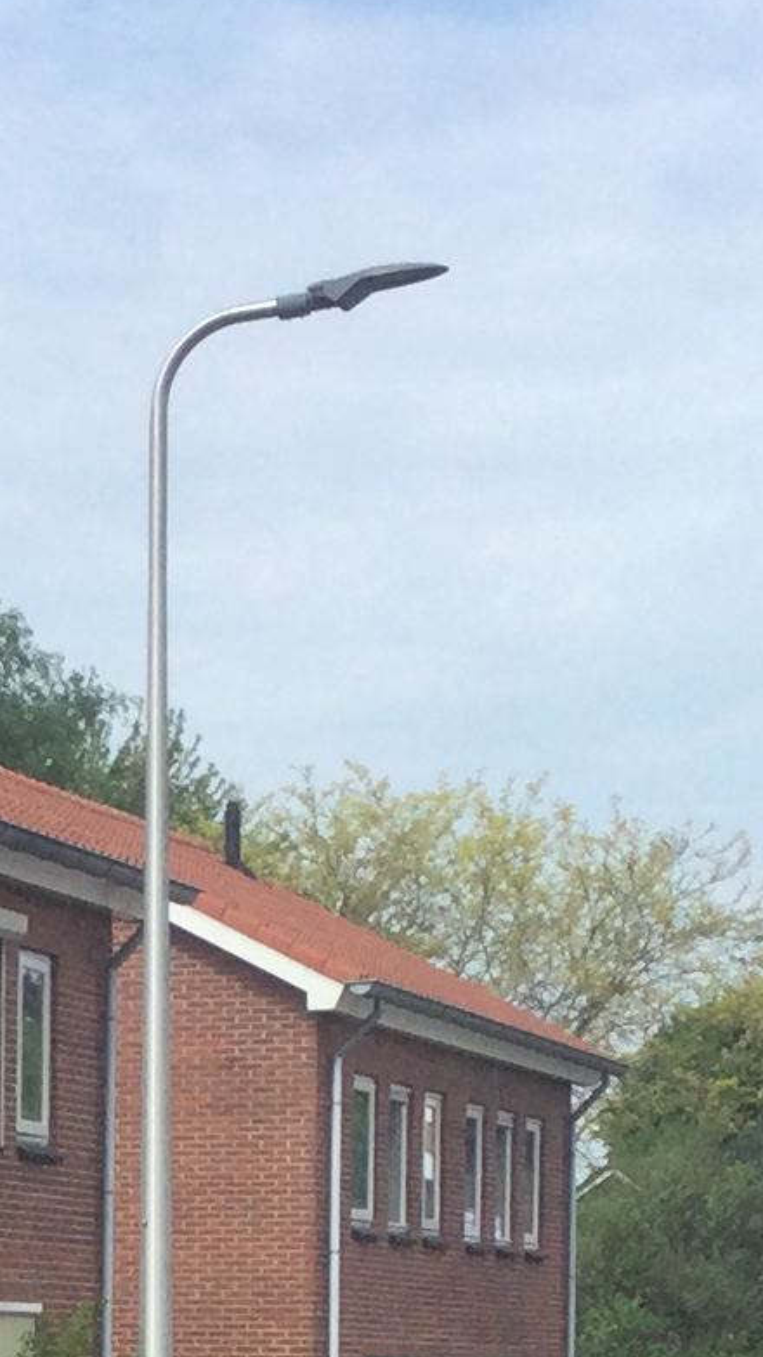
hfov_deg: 8.4
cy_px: 1517
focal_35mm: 141
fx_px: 5070
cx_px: -319
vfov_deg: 14.8
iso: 25
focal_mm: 3.3
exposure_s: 1/970
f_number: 2.4
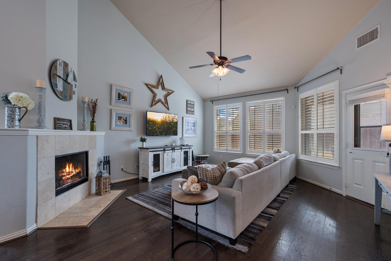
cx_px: 198
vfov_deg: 75.3
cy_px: 138
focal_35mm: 16
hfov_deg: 98.4
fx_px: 169
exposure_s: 1/4
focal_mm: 14.5
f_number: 8
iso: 100
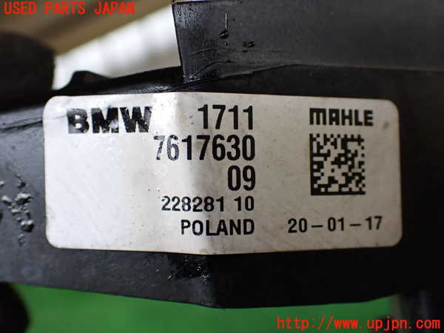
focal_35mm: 41
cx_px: 222
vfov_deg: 35.1
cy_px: 166
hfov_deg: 45.8
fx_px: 526
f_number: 2.8
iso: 500
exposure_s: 1/160
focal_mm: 7.31
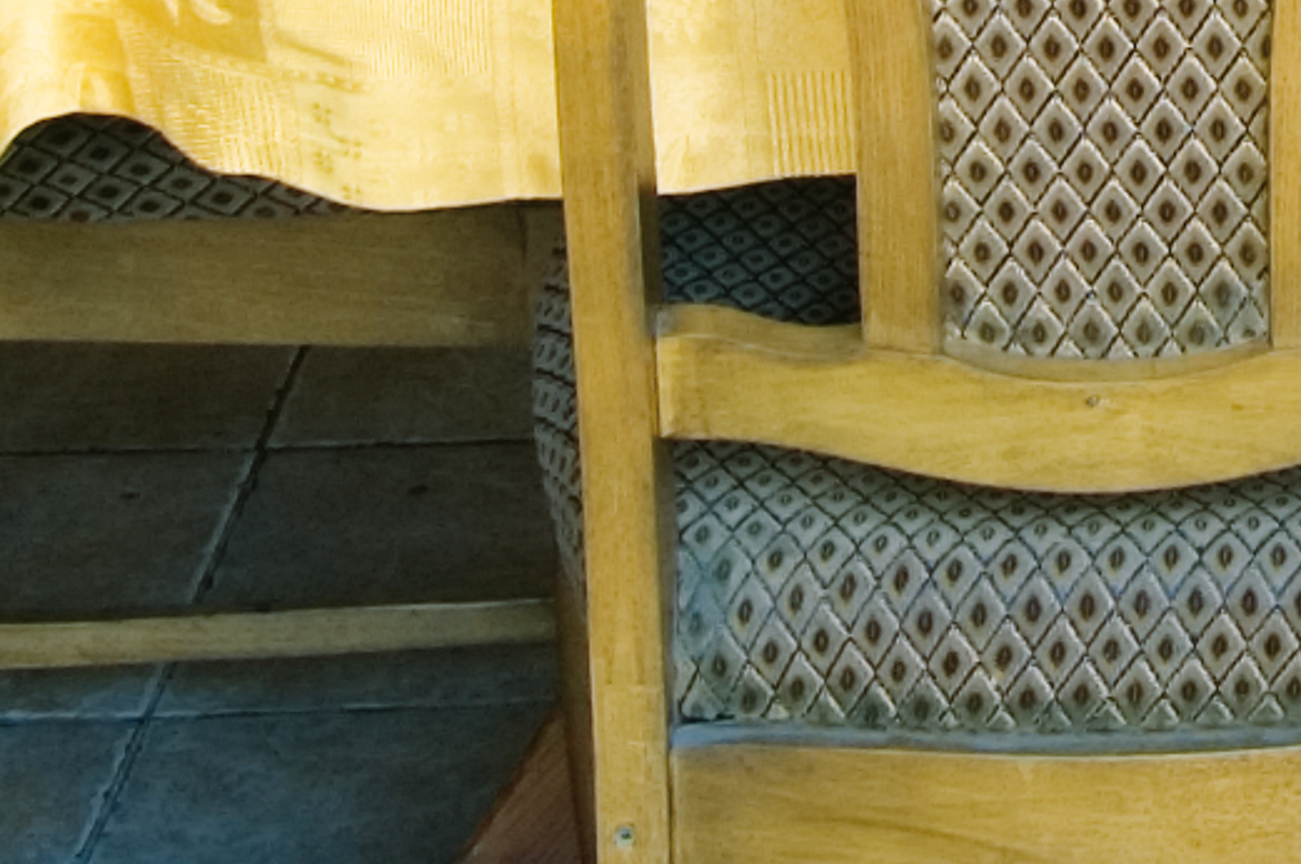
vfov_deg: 8.1
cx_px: 2140
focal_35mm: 156
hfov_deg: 12.3
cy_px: -1246
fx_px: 5631
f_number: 14
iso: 200
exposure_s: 1.6
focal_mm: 18
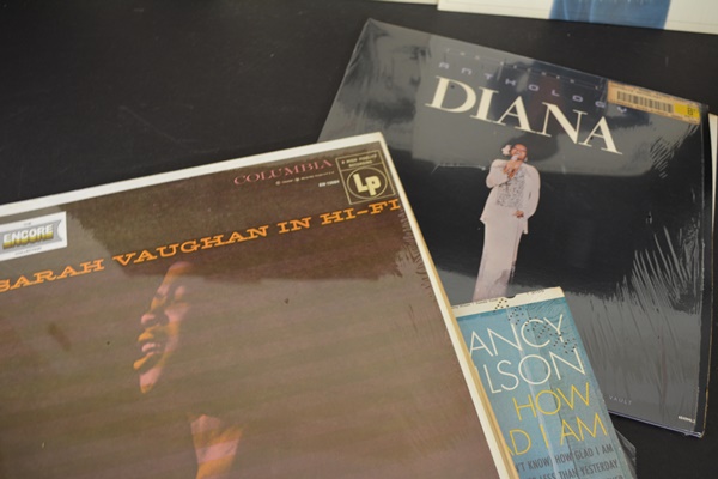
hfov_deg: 49.6
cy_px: 240
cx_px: 359
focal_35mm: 39
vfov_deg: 34.2
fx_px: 778
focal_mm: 26
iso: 720
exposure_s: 1/60
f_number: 4.2
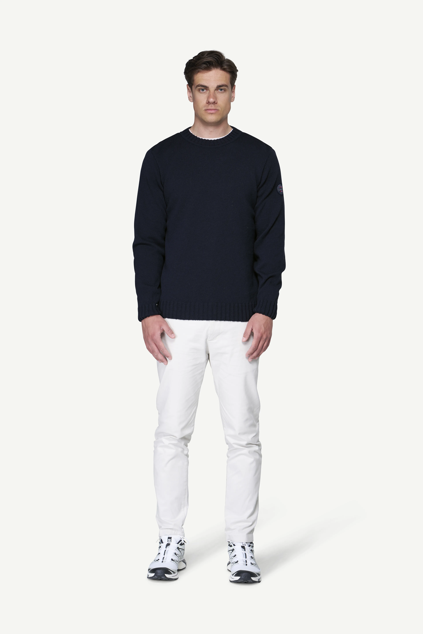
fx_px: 1234
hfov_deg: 19.5
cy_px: 317
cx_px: 212
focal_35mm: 70
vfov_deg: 28.8
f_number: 5.6
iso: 100
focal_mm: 70
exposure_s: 1/50
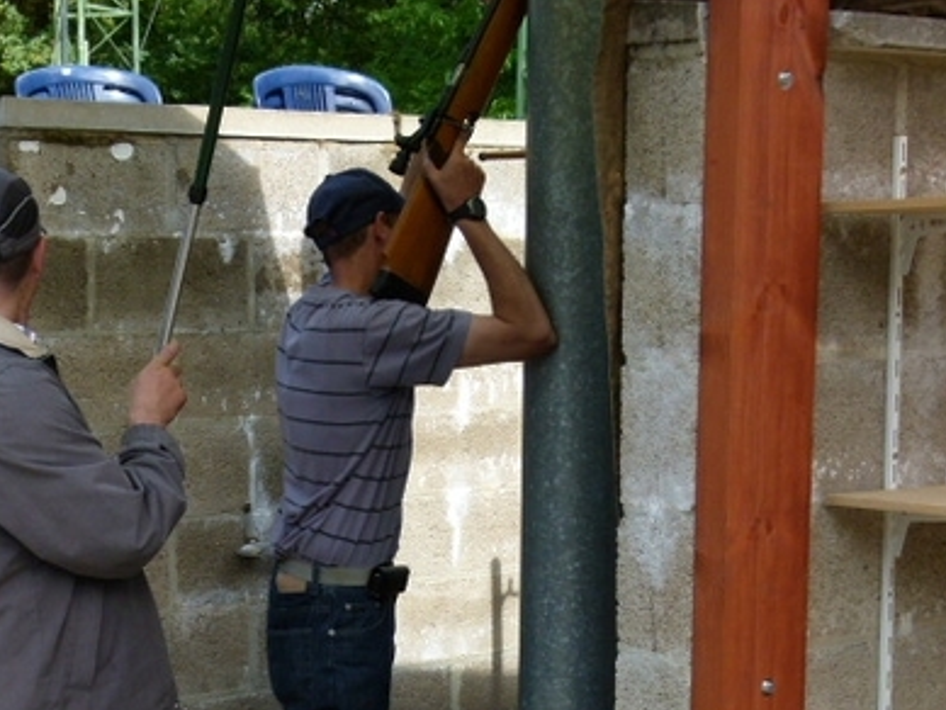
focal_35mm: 74
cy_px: 540
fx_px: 2023
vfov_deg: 19.8
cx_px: 250
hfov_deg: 26.0
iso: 100
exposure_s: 1/200
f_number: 4
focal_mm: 8.7
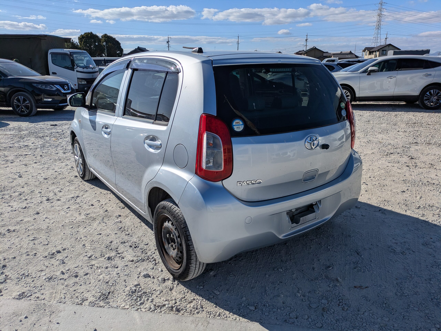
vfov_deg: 54.9
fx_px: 319
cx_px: 220
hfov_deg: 69.4
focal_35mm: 25
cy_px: 166
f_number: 1.89
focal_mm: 5.43
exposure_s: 1/7092
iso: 53
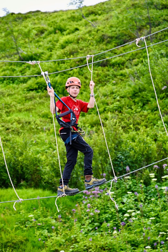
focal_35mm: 150
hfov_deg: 9.1
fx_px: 1050
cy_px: 126
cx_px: 84
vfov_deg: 13.7
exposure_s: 1/400
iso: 400
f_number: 6.3
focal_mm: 150
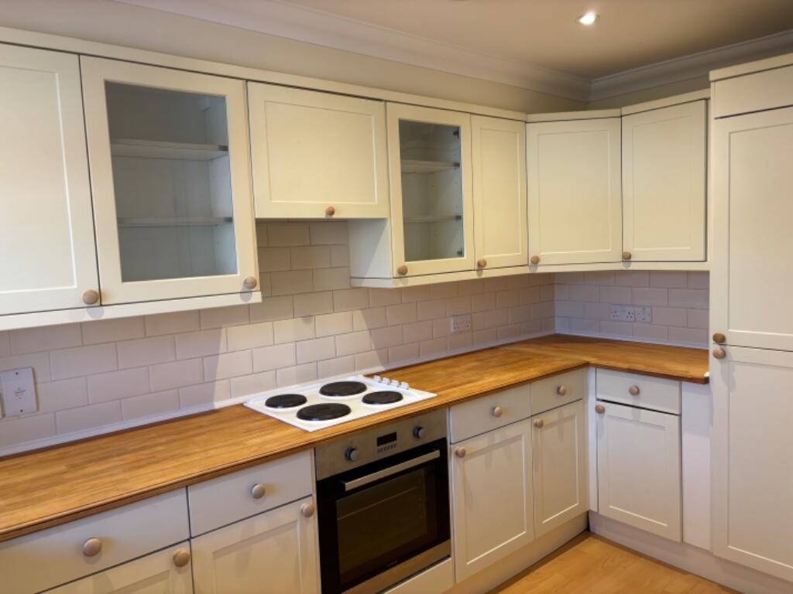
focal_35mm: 26
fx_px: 596
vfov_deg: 53.1
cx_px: 396
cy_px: 297
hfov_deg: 67.3
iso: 64
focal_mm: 5.96
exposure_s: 1/50
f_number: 1.6
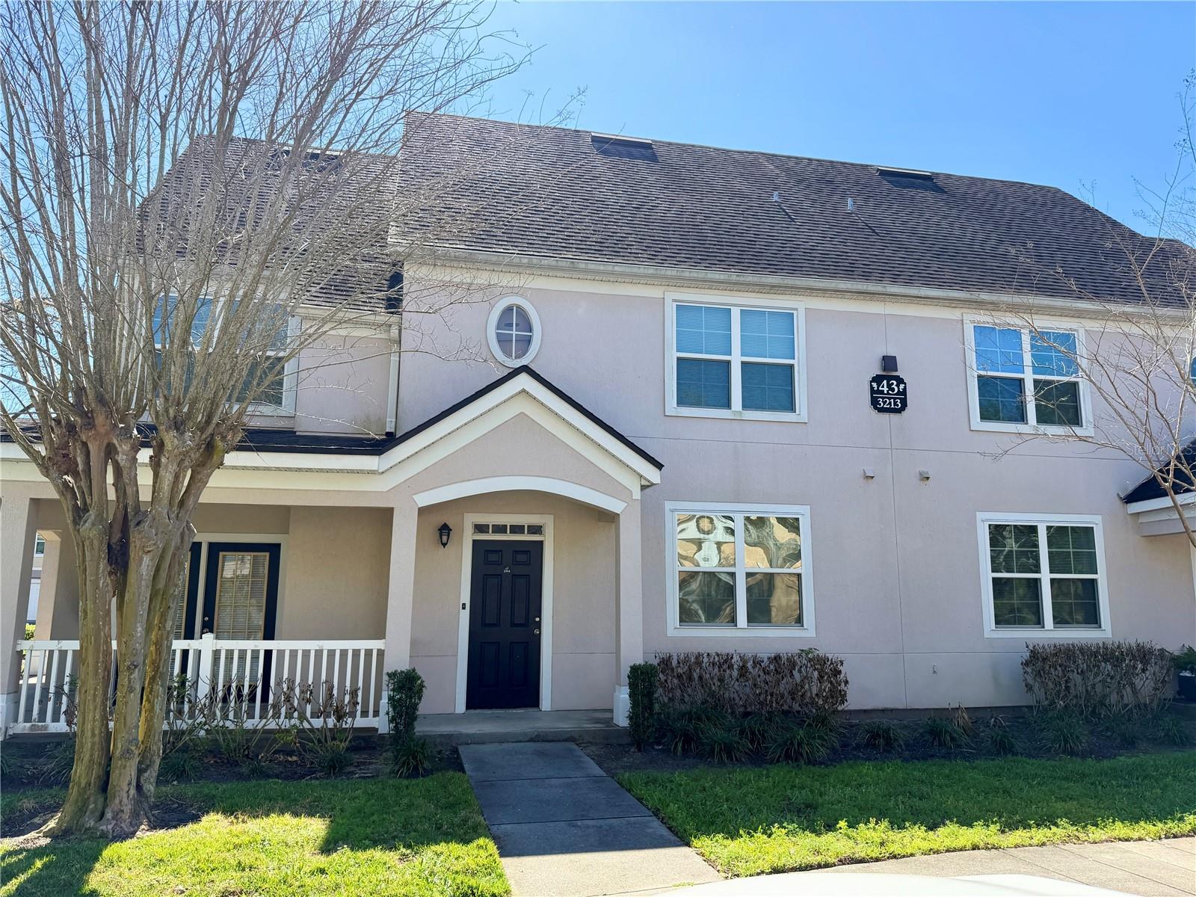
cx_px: 598
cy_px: 448
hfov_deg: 71.6
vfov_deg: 56.8
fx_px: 829
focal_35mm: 24
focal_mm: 6.76
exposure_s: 1/2611
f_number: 1.78
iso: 100
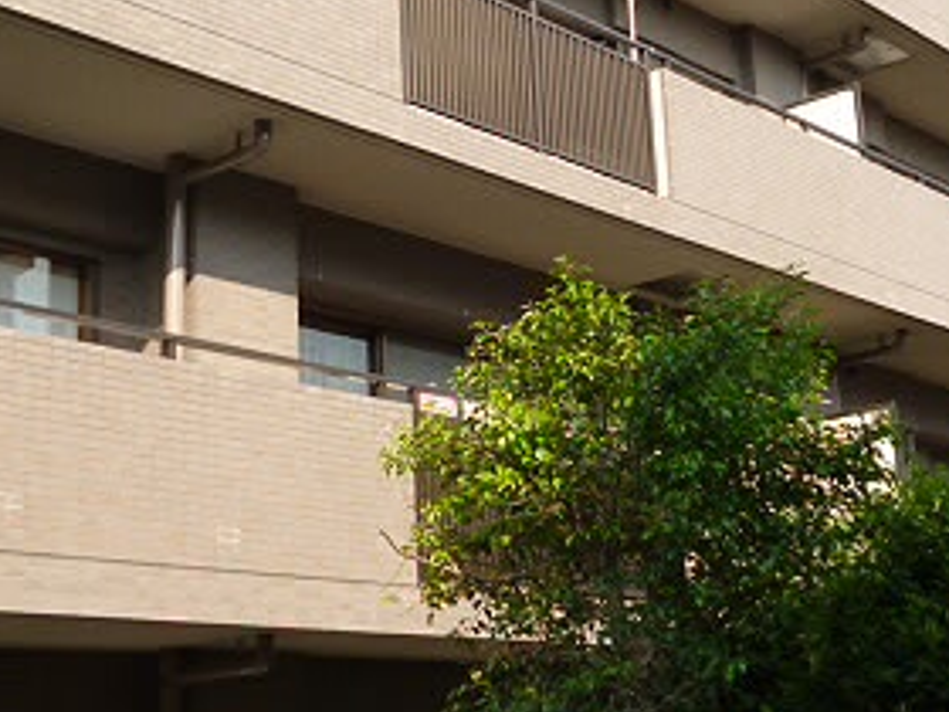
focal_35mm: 64
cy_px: 227
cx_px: 512
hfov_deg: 30.3
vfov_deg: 22.8
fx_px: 1755
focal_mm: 5
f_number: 3.1
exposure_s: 1/400
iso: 100
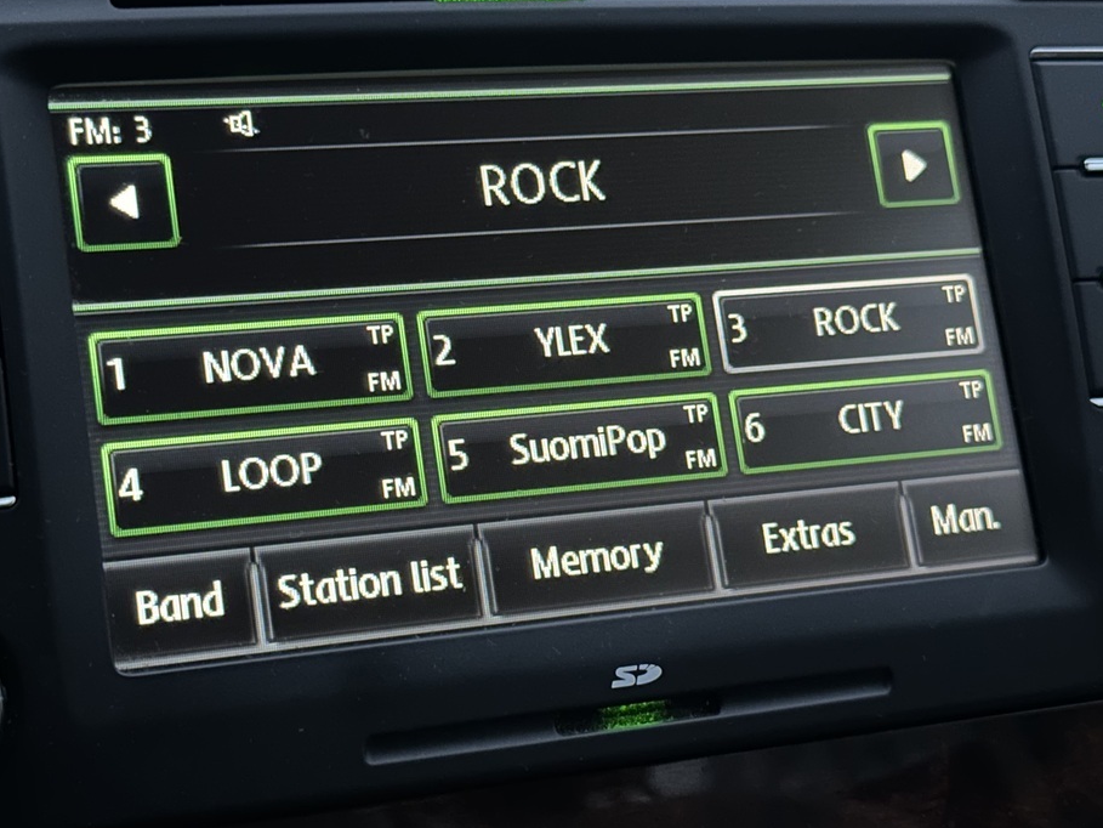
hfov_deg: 25.6
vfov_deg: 19.4
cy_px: 331
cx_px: 465
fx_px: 2422
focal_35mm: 76
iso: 640
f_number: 1.78
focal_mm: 6.86
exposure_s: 1/9
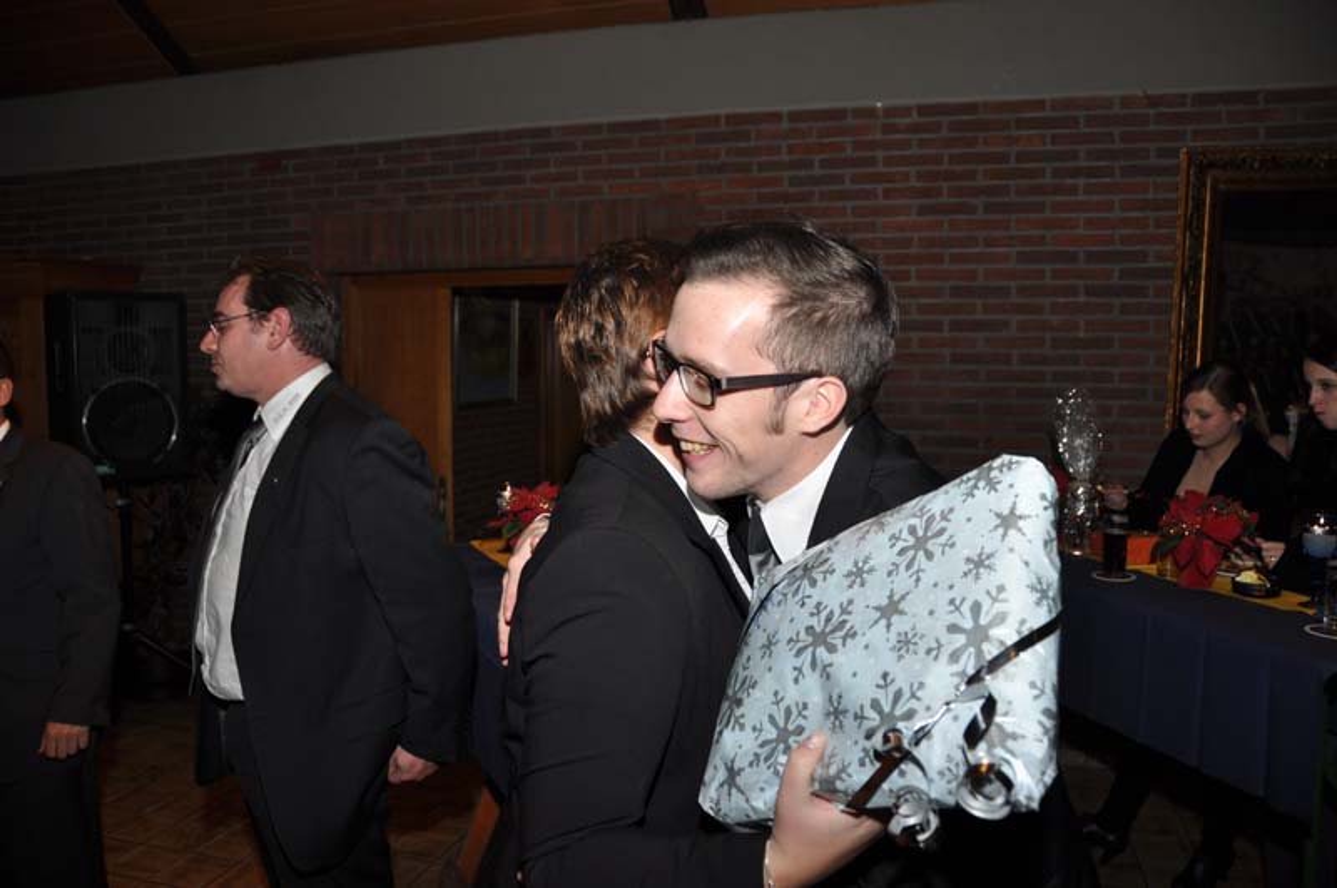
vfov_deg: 47.8
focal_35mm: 27
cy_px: 444
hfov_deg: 67.5
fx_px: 1001
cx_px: 668
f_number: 4
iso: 200
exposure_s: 1/60
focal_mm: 18
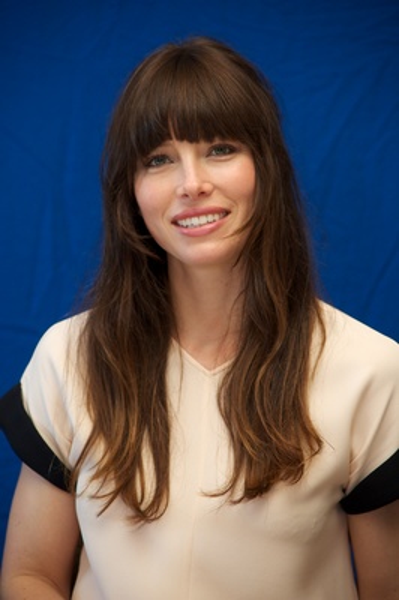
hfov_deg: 9.4
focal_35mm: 145
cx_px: 200
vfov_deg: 14.2
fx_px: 2415
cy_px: 300
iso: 800
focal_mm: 145
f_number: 5.6
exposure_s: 1/60
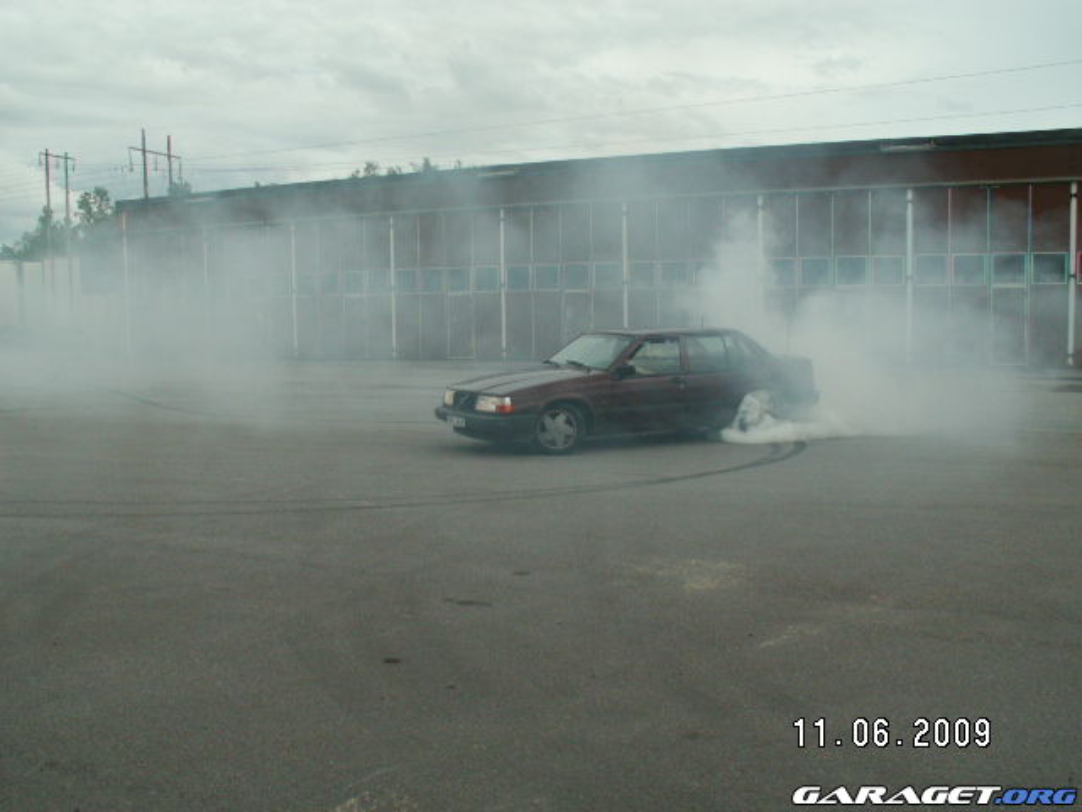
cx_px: 541
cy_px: 406
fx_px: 1094
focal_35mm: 35
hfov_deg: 52.6
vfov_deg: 40.7
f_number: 4
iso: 50
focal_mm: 5.86
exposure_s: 1/500
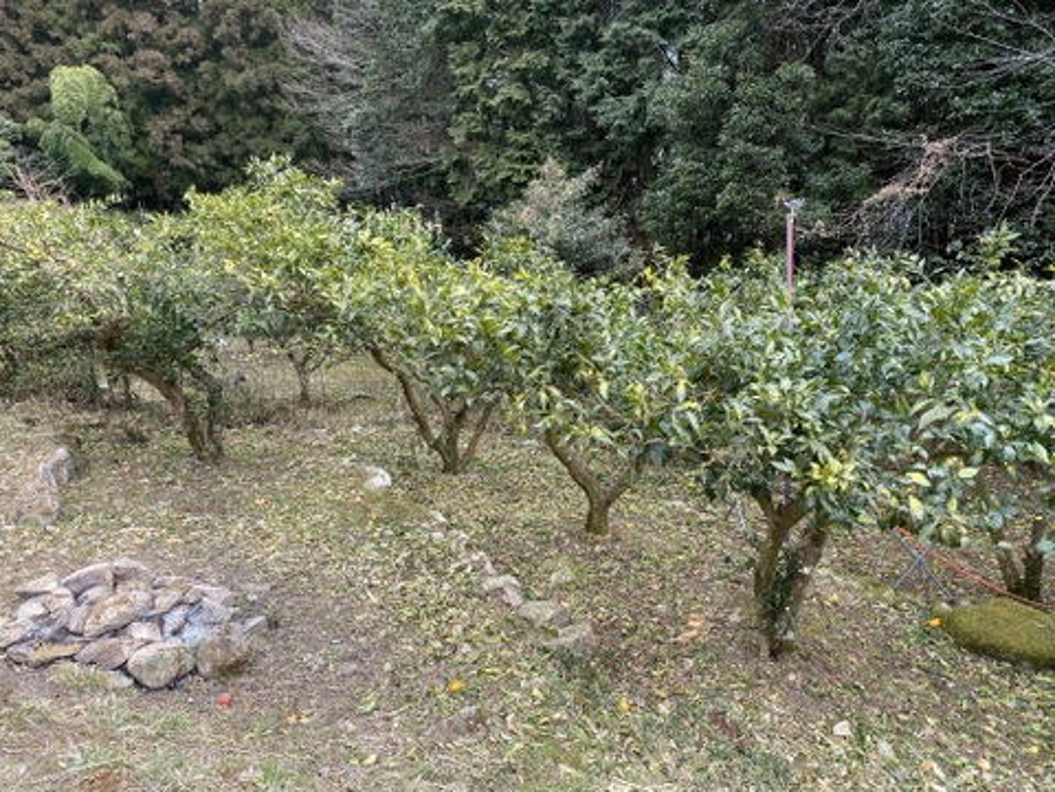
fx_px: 792
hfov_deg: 67.3
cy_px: 396
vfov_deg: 53.1
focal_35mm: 26
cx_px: 528
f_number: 1.8
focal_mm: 4.25
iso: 32
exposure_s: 1/241
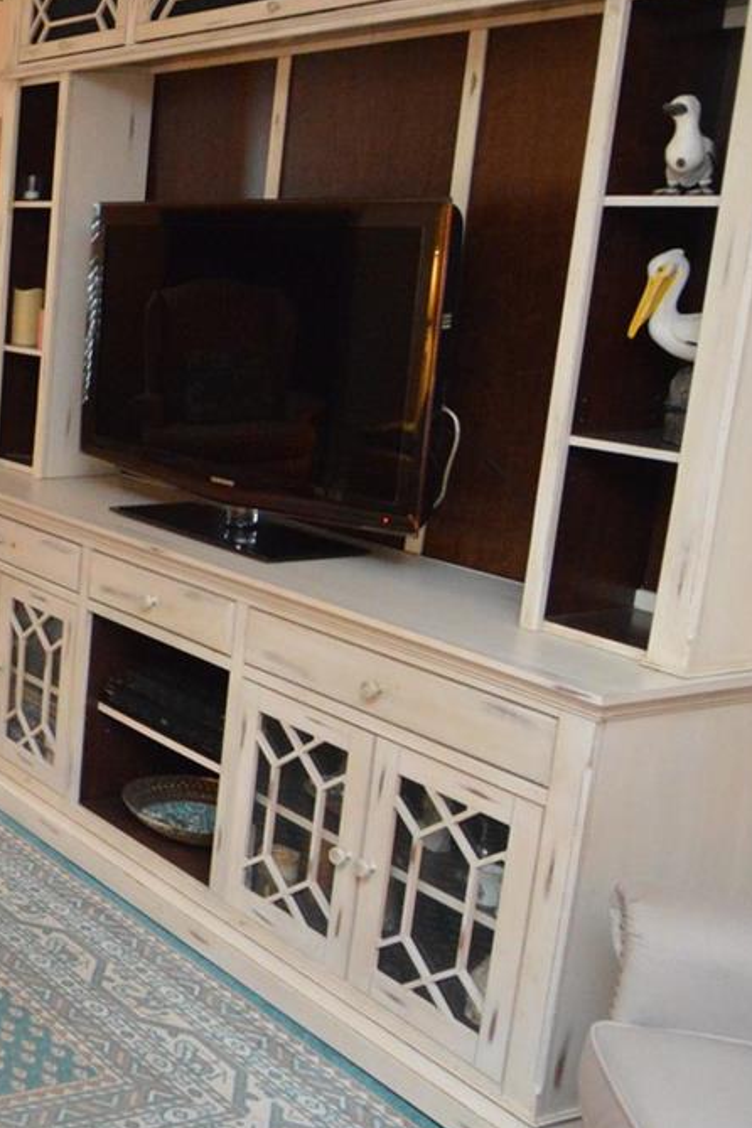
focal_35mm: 43
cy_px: 534
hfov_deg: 24.1
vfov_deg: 45.4
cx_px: -389
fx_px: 1347
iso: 2800
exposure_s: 1/60
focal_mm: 12
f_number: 4
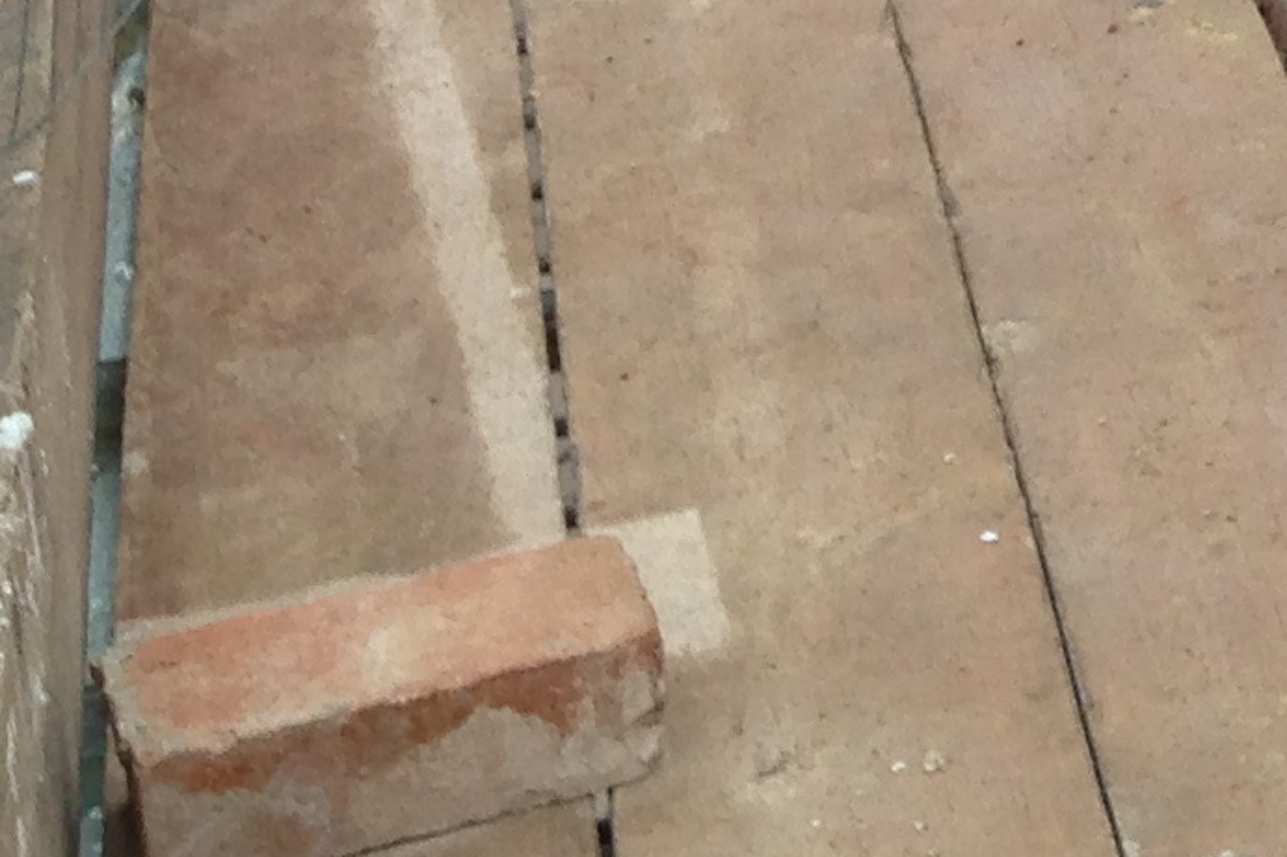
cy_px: -1192
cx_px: 2358
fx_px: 5790
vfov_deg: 7.9
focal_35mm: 162
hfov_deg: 11.7
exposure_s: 1/120
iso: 64
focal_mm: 4.13
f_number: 2.4
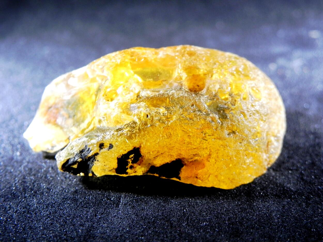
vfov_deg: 14.1
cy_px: 121
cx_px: 162
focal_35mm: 105
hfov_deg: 18.7
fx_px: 980
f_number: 4
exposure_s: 1/49.2
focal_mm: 18.8
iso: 160
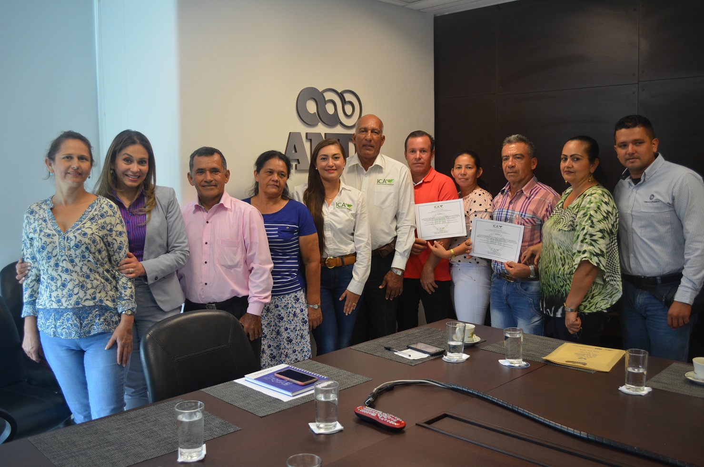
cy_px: 234
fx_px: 644
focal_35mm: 33
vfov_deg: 39.8
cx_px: 352
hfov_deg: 57.3
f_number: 4
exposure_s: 1/60
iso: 720
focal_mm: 22
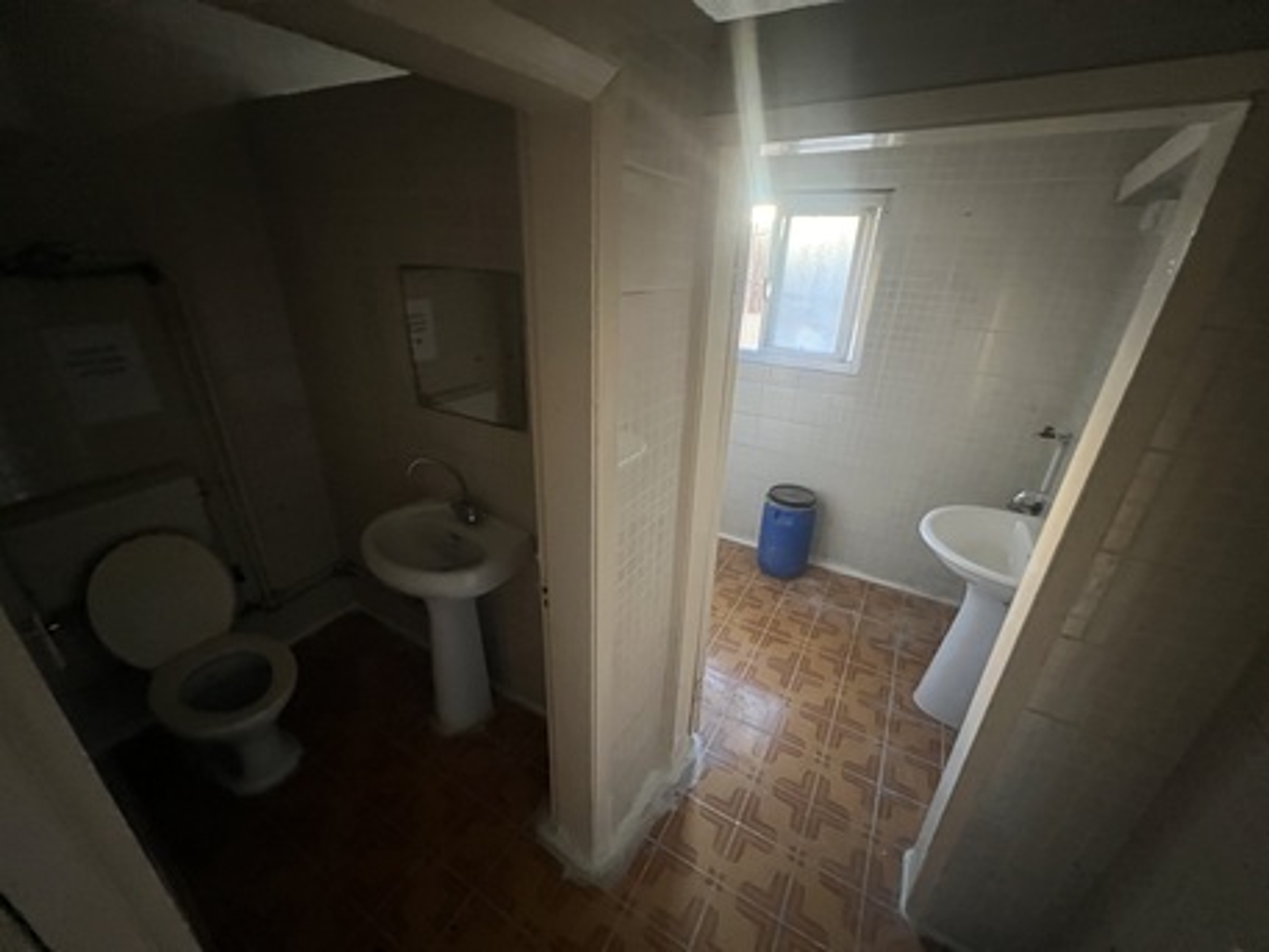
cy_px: 476
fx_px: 477
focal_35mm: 13
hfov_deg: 106.2
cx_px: 634
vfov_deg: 89.9
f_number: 1.8
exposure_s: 1/41
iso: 1250
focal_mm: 1.57
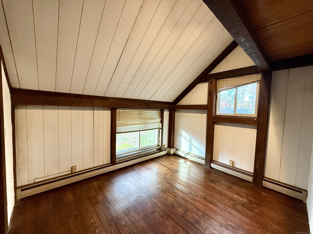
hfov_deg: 102.1
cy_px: 117
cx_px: 156
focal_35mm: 14
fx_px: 127
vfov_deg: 85.7
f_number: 2.2
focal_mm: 2.22
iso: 400
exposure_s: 1/60
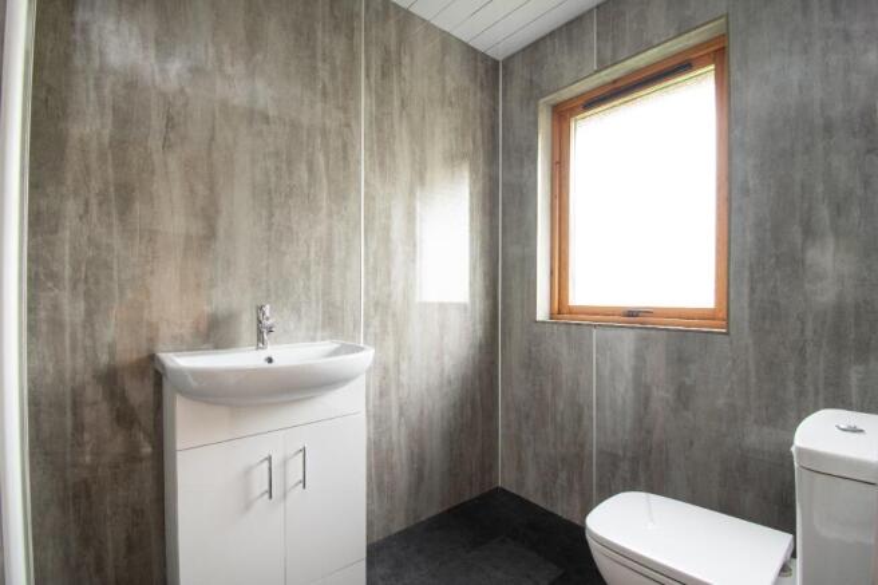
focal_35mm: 15
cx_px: 439
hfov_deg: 100.4
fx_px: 366
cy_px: 292
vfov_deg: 77.3
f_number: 8
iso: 320
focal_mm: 10
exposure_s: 1/2
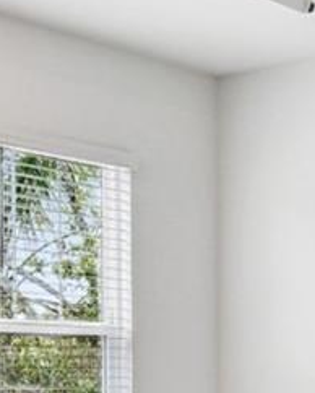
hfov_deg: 16.3
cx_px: 296
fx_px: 1082
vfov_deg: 20.2
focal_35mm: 93
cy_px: 351
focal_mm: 10
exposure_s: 1/25
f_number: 7.1
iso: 100
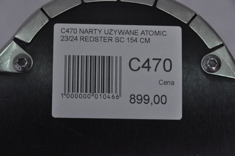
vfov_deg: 8.7
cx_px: 118
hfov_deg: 13.1
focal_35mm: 158
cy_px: 78
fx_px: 1027
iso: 3200
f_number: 9.5
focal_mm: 105
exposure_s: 1/125
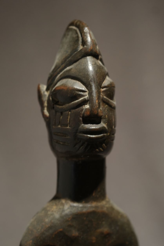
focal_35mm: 90
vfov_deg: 22.6
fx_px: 615
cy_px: 123
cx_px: 82
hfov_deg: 15.2
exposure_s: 1/40
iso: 800
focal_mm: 60
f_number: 4
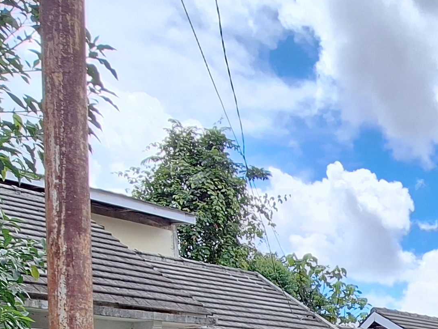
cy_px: 441
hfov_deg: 34.3
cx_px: 481
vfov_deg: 25.5
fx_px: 608
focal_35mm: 48
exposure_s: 1/376
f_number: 2.2
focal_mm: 1.74
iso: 40
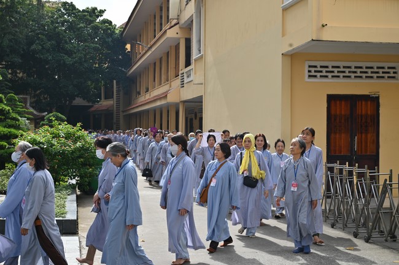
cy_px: 132
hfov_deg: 36.3
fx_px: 609
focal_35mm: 55
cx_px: 200
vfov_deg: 24.6
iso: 100
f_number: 5.6
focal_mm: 55
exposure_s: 1/250
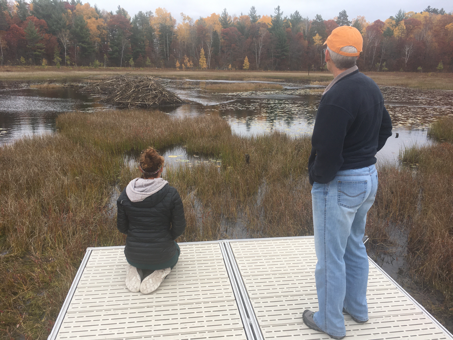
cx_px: 226
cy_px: 170
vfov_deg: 48.2
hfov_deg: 61.7
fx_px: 380
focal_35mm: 29
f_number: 2.2
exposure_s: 1/519
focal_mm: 4.15
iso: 25
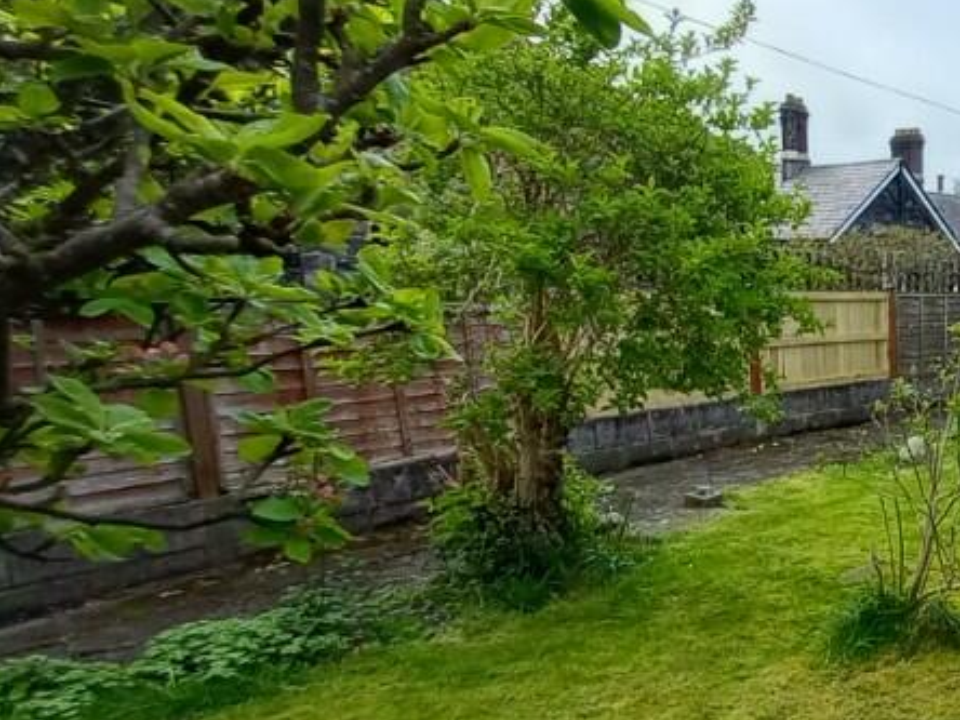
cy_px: 428
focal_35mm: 30
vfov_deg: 46.6
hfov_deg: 43.2
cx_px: 1103
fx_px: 832
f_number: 2.2
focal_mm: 1.13
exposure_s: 1/274
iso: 40
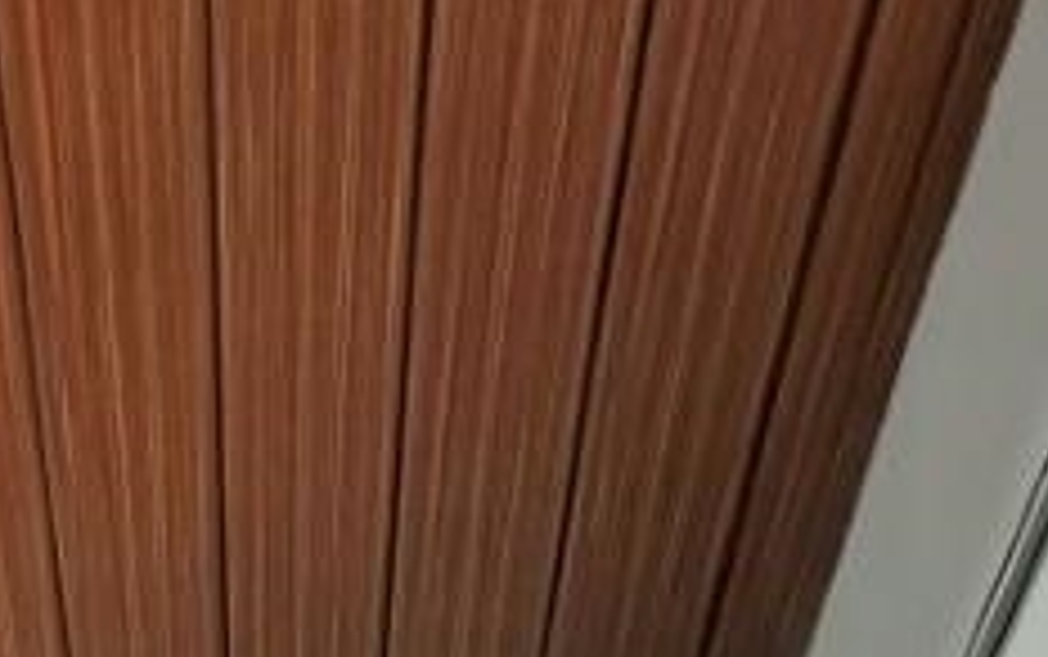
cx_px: -1529
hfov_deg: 13.7
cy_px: 2340
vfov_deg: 8.7
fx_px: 2971
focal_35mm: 104
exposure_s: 1/400
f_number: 8
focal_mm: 14.7
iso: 400
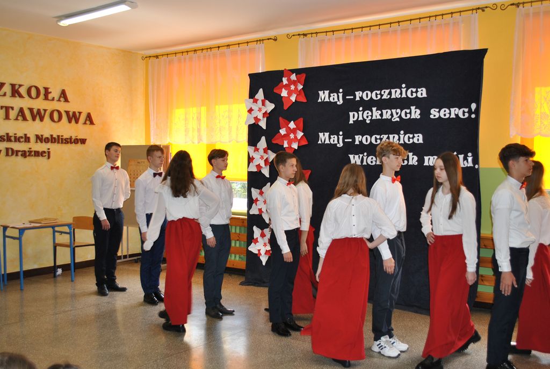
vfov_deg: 37.0
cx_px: 275
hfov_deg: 53.0
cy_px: 184
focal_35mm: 36
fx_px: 551
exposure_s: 1/60
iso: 200
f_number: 4
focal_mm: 24
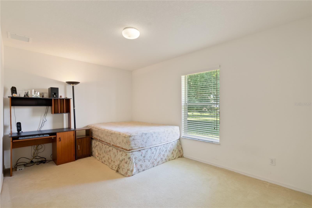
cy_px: 104
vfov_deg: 73.8
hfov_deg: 96.7
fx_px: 139
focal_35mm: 16
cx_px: 156
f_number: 8
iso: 2000
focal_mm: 16
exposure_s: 1/15
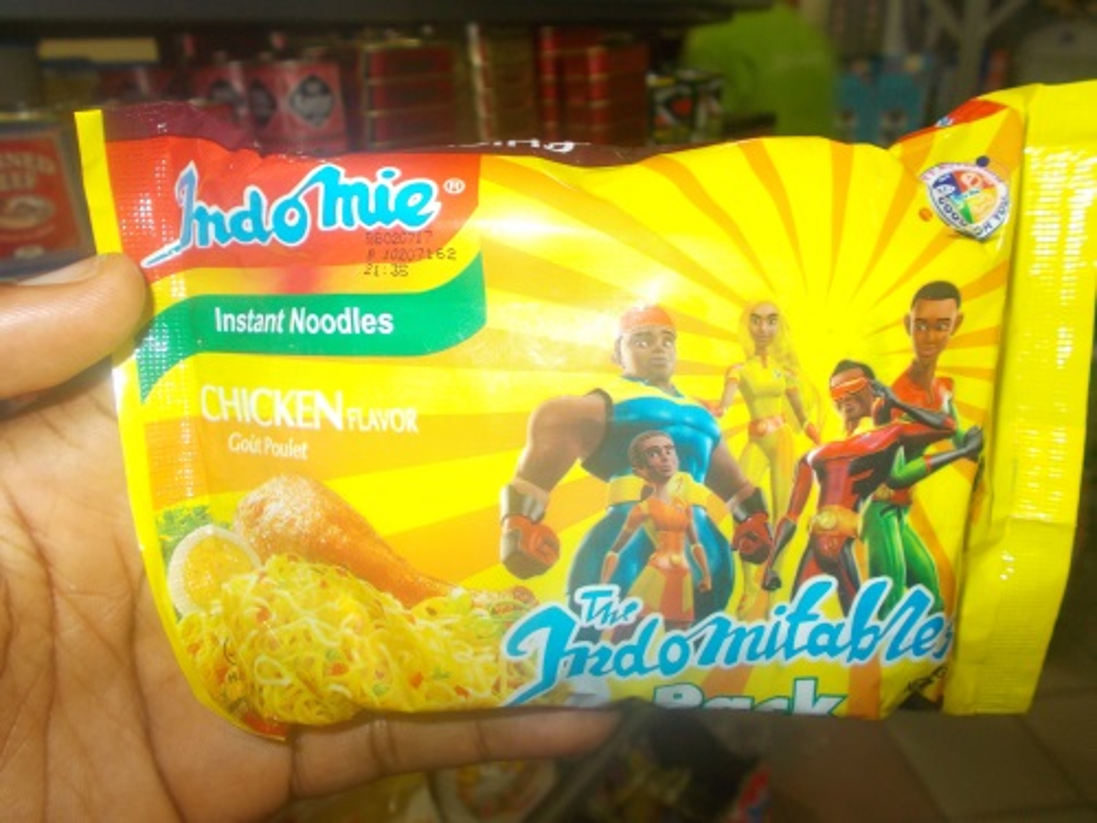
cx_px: 548
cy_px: 412
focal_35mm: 26
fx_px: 824
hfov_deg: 67.3
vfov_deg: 53.1
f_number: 3.2
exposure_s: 1/25
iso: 200
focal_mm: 4.6
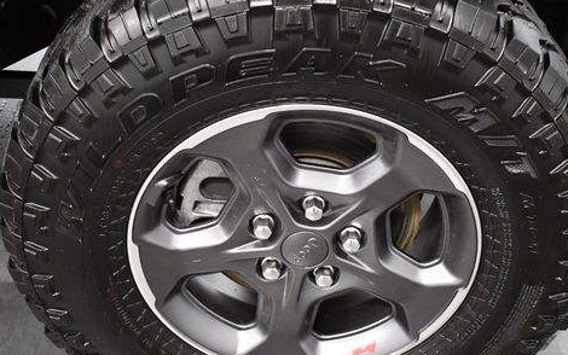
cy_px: 195
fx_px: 774
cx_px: 306
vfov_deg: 25.8
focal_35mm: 50
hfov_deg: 40.3
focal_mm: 18
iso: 3200
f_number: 3.5
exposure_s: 1/125
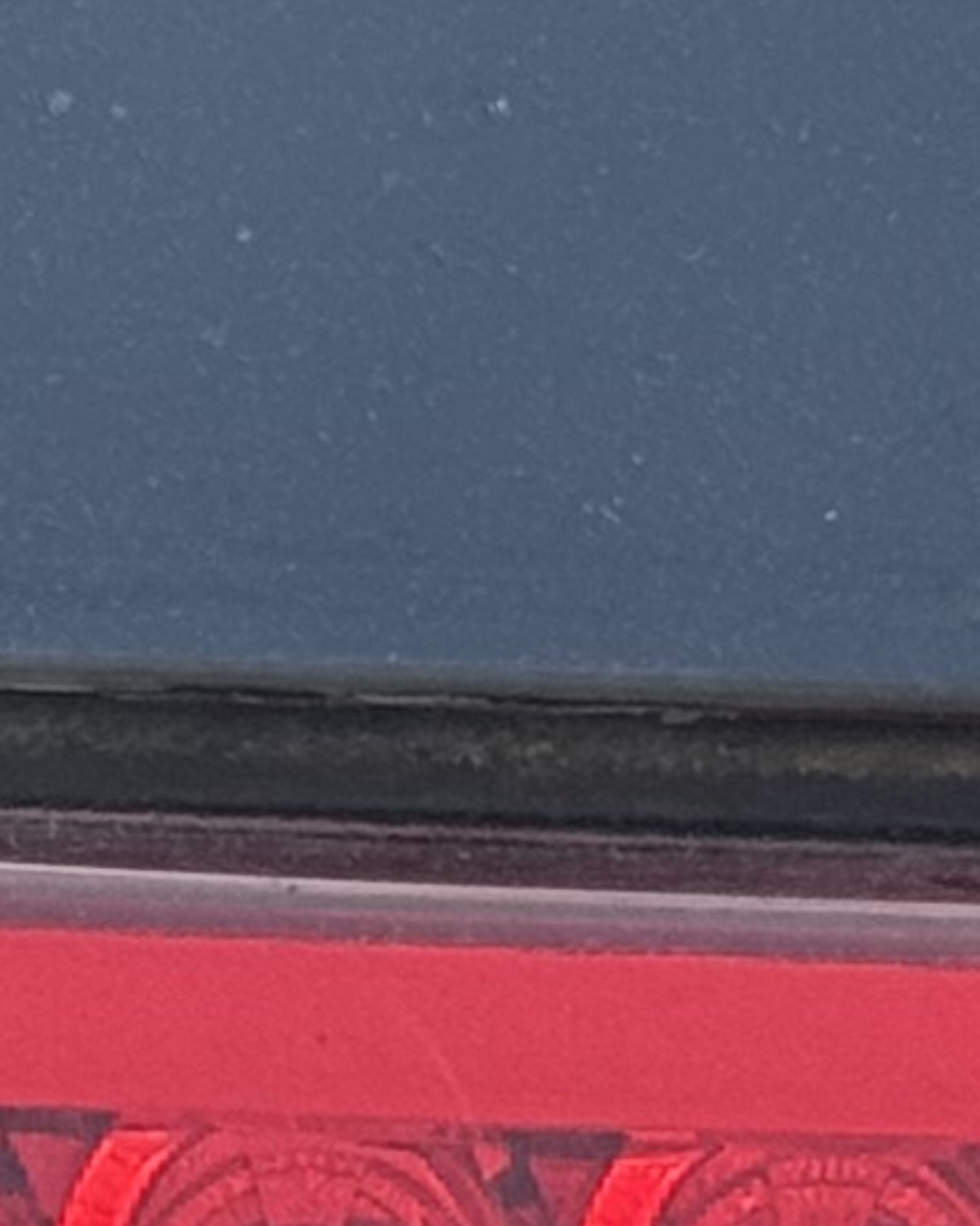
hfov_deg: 4.3
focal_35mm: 358
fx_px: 12987
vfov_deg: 5.2
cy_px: 3042
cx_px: 202
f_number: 1.78
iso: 64
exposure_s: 1/700
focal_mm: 6.76
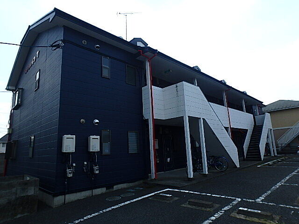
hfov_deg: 79.0
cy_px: 112
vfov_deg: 63.4
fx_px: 181
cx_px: 150
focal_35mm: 21
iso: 125
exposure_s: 1/1000
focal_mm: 3.7
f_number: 3.5
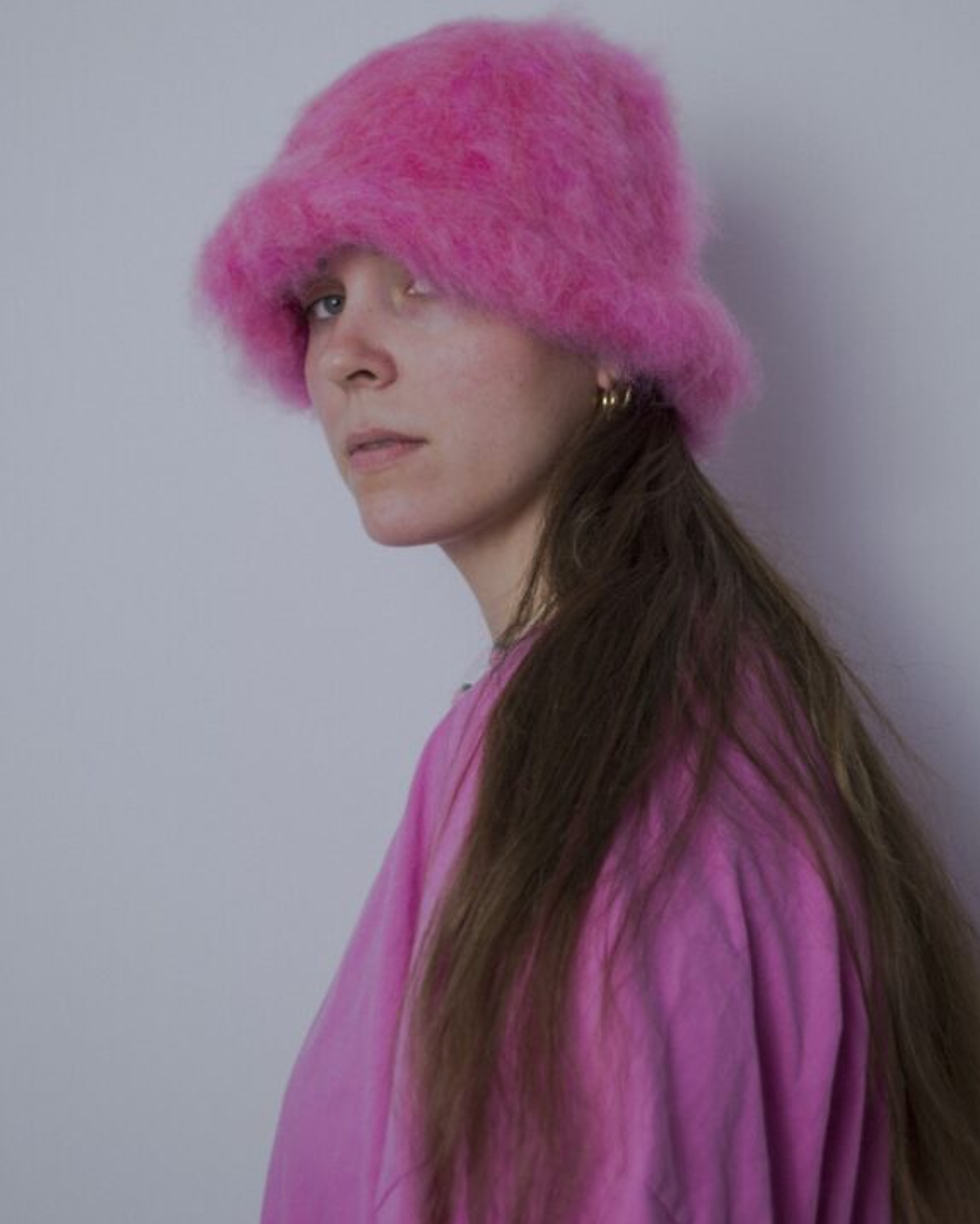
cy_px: 521
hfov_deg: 28.6
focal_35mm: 53
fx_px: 1921
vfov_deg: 35.3
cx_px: 499
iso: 110
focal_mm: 30
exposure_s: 1/40
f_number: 4.5
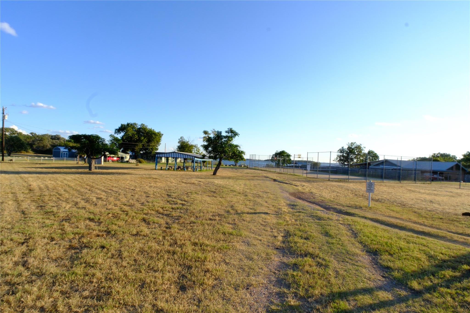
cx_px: 235
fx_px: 235
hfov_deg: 90.0
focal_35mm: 18
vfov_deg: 67.4
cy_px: 156
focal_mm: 11.7
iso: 1000
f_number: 16
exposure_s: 1/160
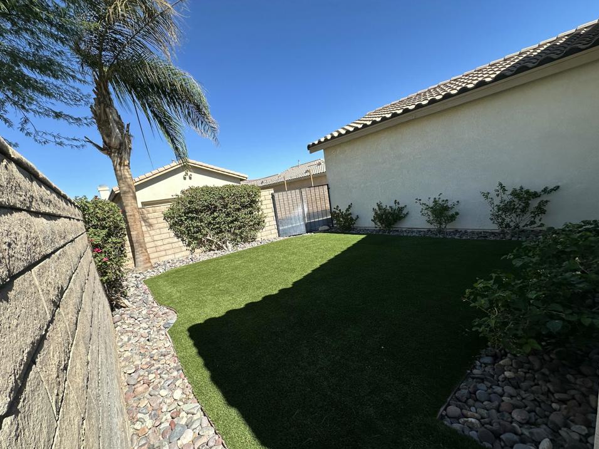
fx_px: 260
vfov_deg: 81.6
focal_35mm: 15
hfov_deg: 98.1
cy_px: 240
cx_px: 291
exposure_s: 1/1276
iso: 50
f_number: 2.2
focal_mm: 2.22
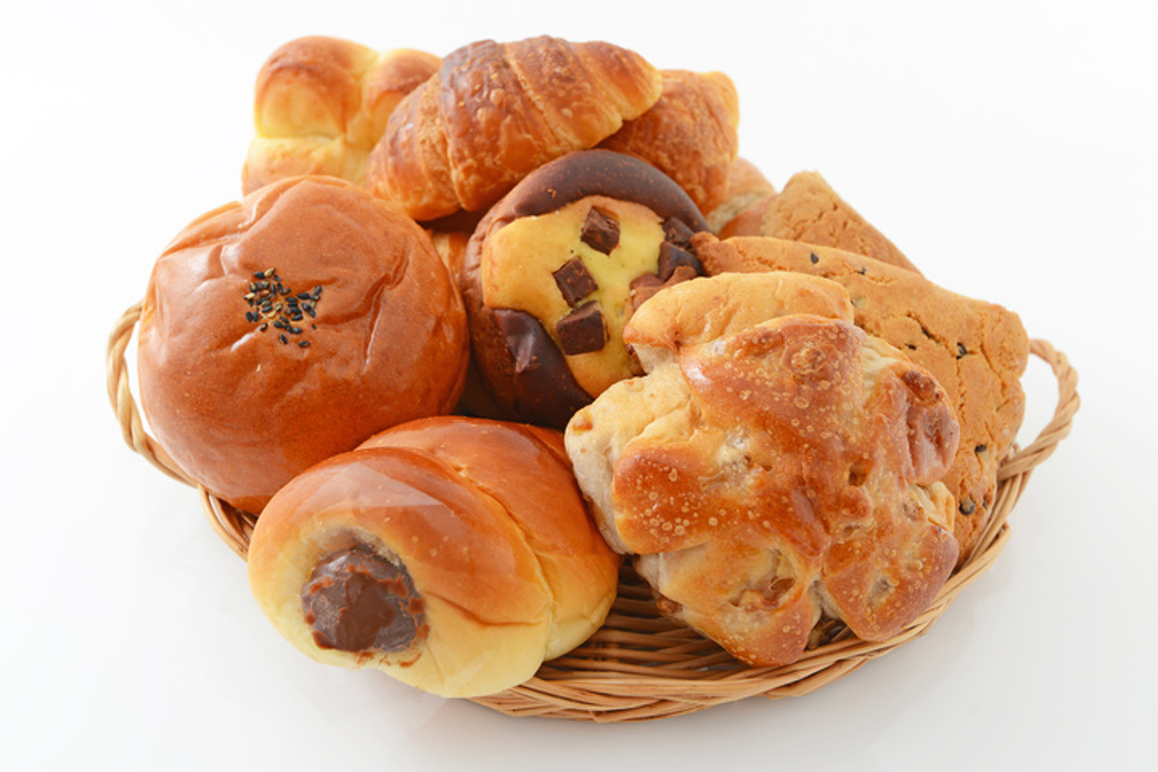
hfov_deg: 54.4
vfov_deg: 37.9
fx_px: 1126
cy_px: 386
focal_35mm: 35
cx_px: 579
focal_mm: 35
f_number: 8
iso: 125
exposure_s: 1/100
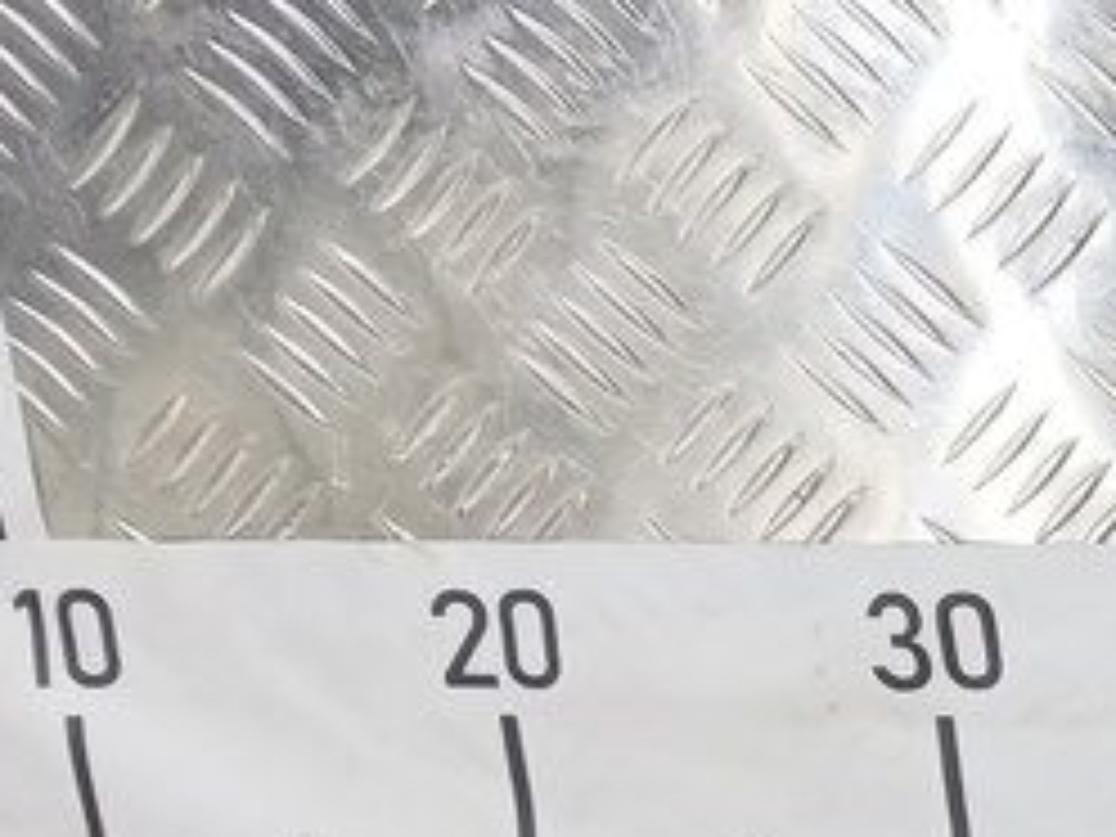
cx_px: 2182
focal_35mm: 95
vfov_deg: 14.6
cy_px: 1224
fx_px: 3063
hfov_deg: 16.3
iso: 124
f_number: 1.6
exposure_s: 1/50
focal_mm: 4.11
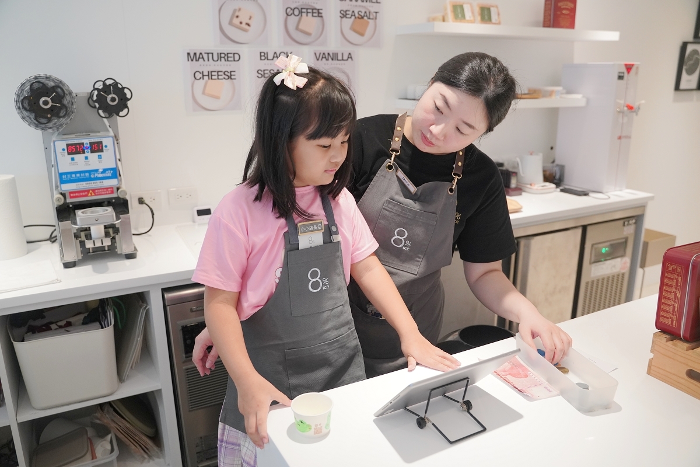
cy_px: 234
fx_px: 544
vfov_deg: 46.4
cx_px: 350
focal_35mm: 28
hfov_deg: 65.5
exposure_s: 1/160
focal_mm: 28
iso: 2000
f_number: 4
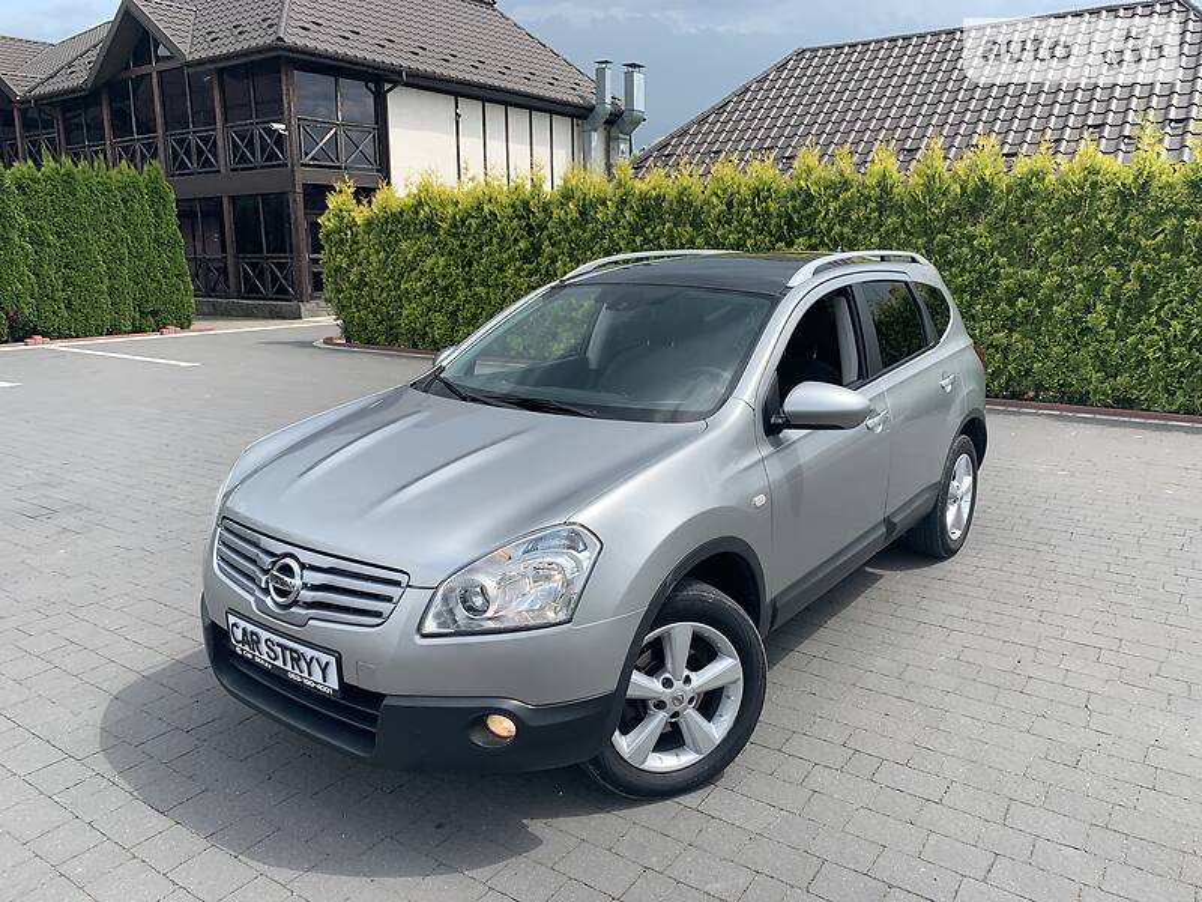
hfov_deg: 67.3
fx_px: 903
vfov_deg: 53.1
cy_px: 451
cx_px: 601
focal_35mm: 26
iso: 25
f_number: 1.8
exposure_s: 1/1447
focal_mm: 4.2
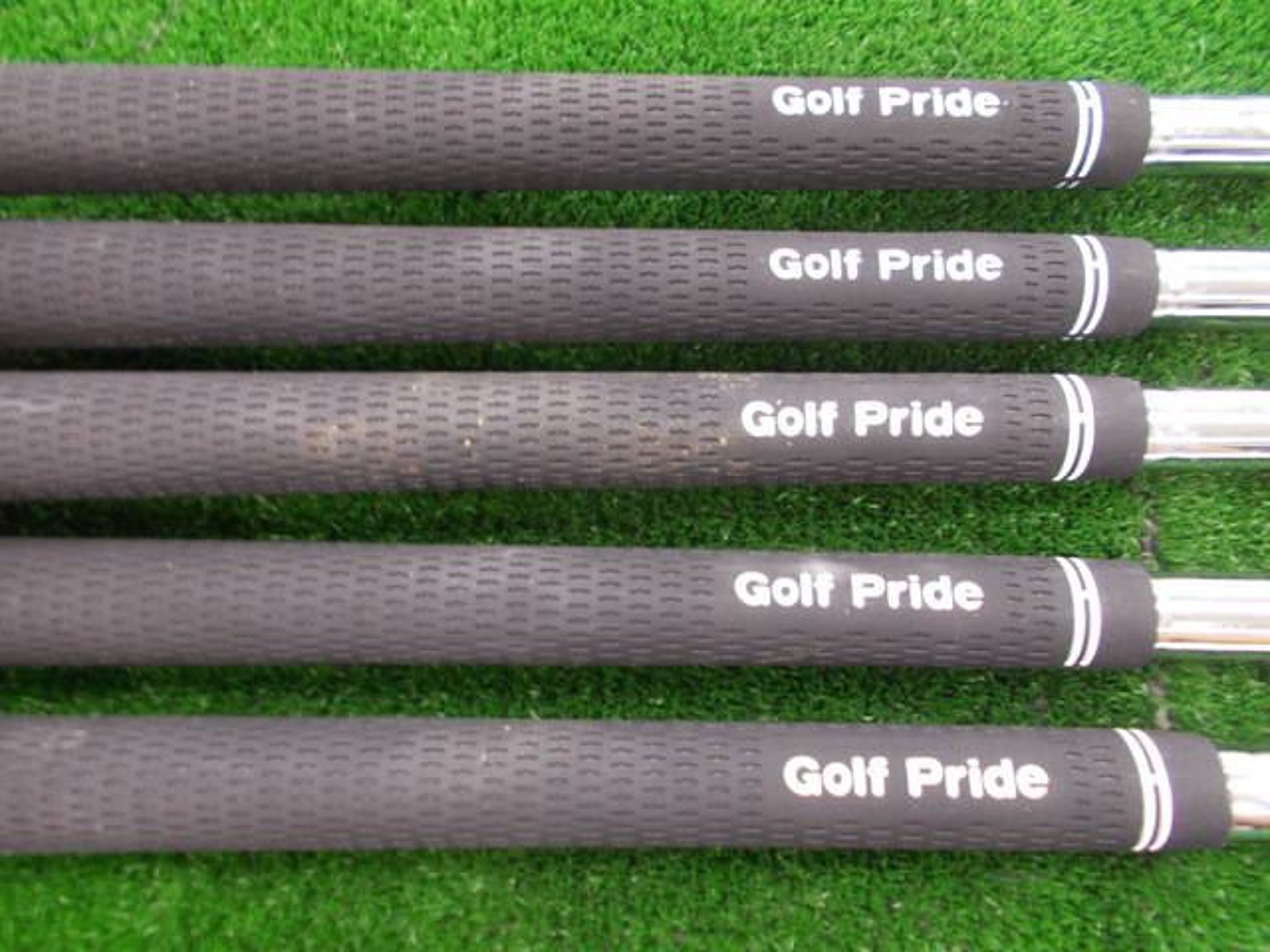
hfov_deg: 67.3
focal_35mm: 26
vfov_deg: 53.1
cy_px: 476
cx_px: 635
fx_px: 954
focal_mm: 4.6
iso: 200
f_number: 3.2
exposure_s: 1/10
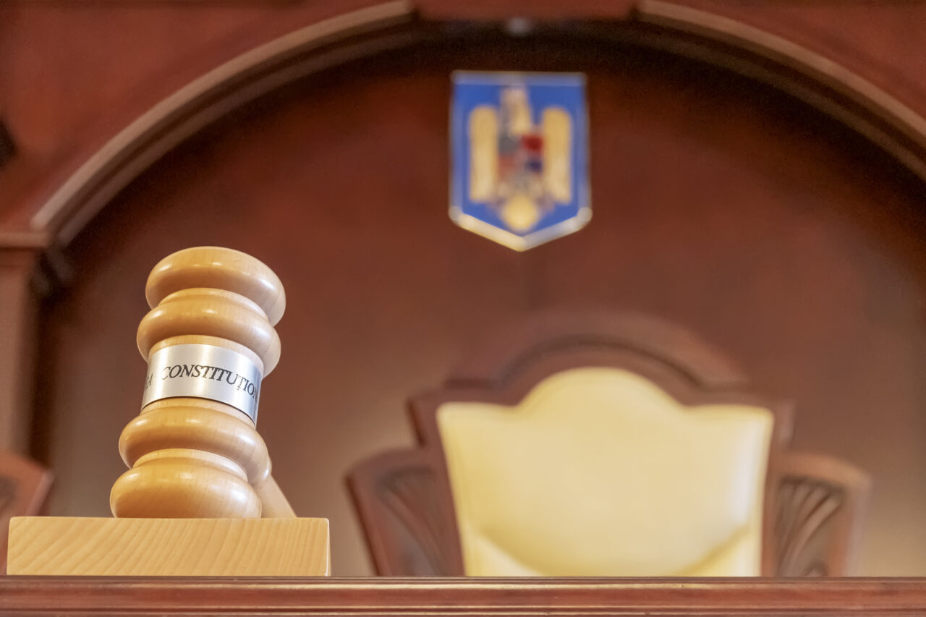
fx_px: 1620
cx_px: 463
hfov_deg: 31.9
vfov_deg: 21.6
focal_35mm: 63
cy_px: 308
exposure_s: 1/100
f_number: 8
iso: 11400
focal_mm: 42
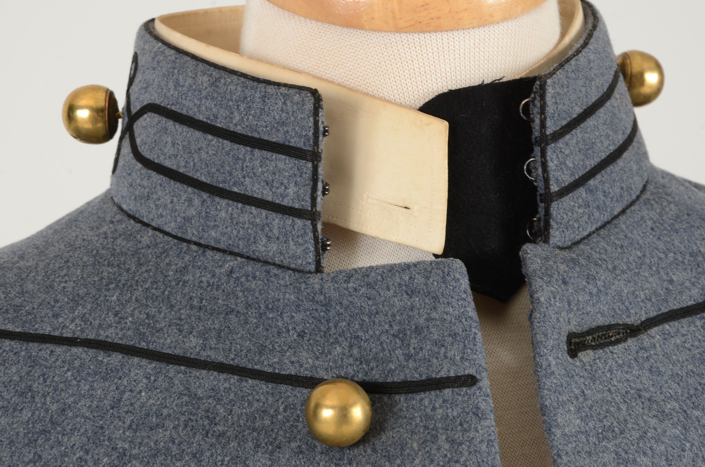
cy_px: 234
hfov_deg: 13.1
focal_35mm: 158
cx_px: 352
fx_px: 3078
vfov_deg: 8.7
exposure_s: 1/80
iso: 160
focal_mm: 105
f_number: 13
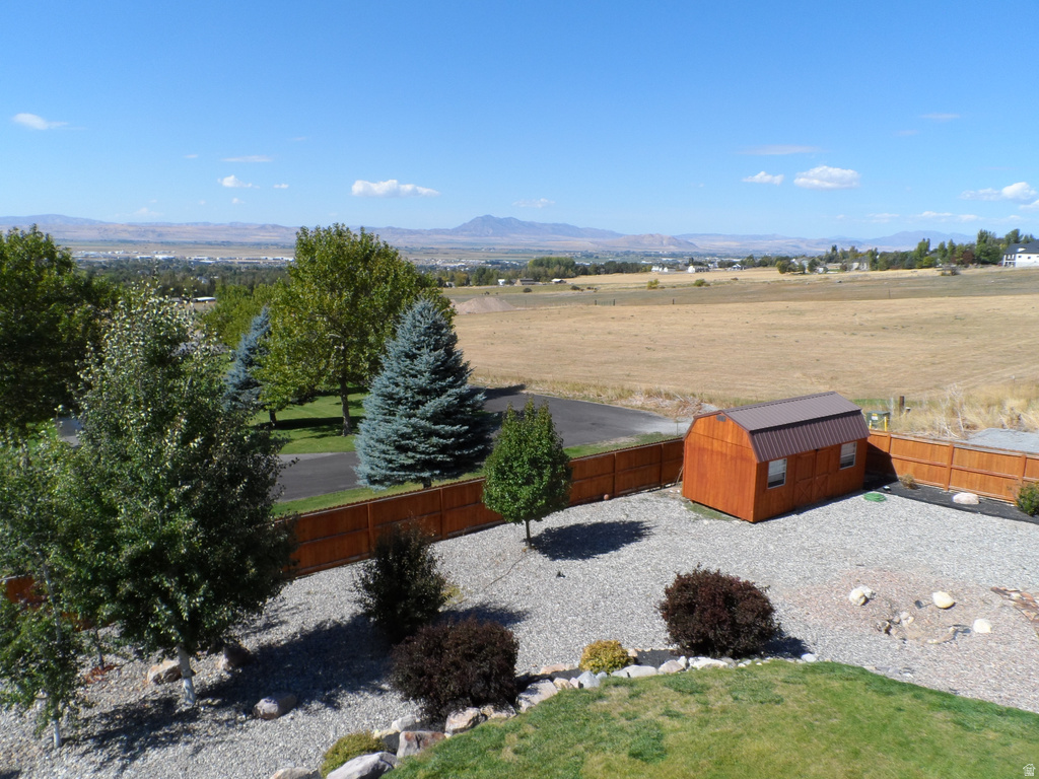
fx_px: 720
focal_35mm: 24
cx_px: 520
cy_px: 390
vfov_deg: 56.8
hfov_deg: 71.6
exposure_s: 1/500
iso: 80
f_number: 4.5
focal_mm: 4
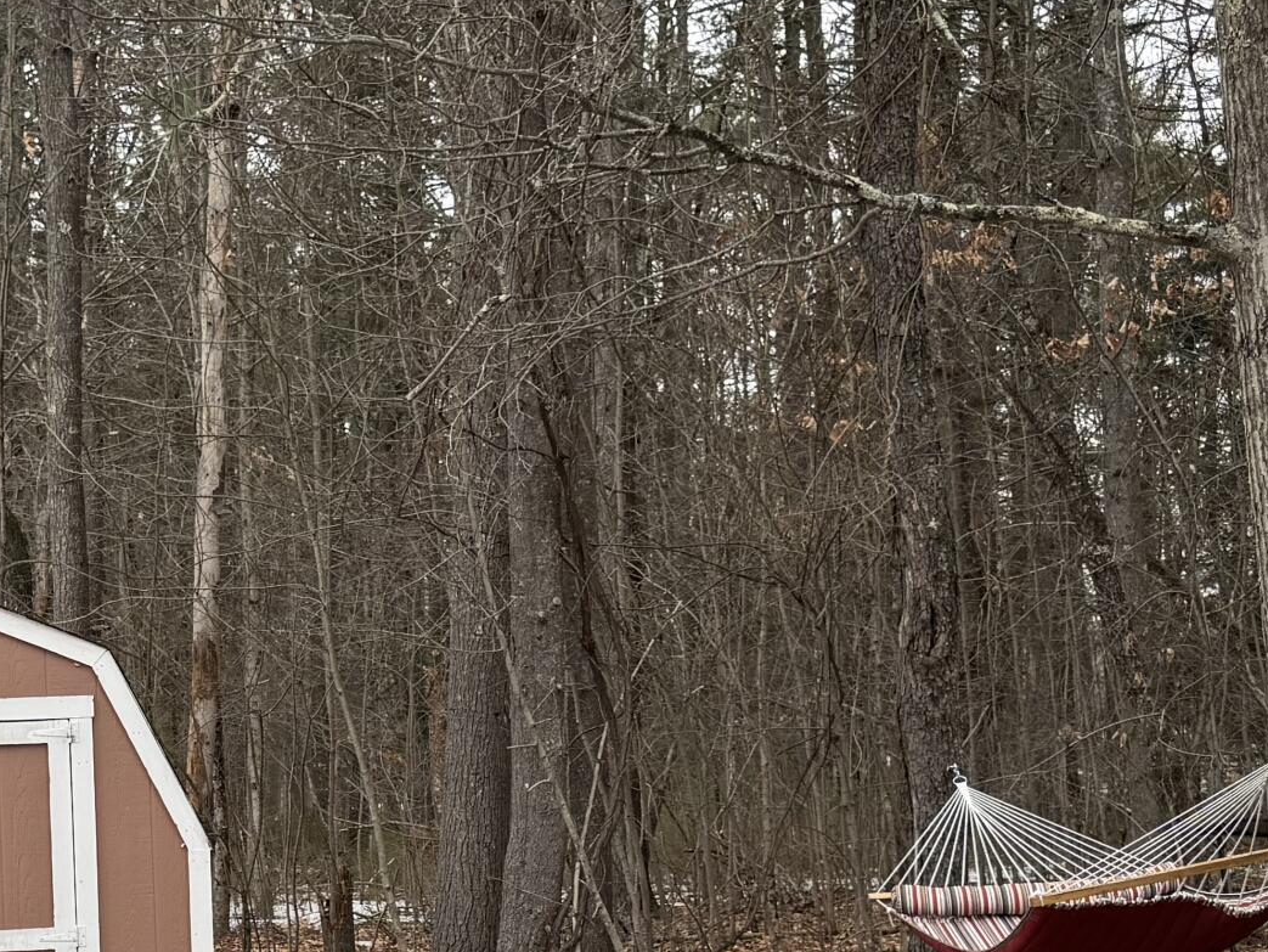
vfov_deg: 21.0
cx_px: 4
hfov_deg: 26.7
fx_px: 2528
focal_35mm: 69
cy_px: 793
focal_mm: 6.76
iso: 80
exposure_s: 1/612
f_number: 1.78
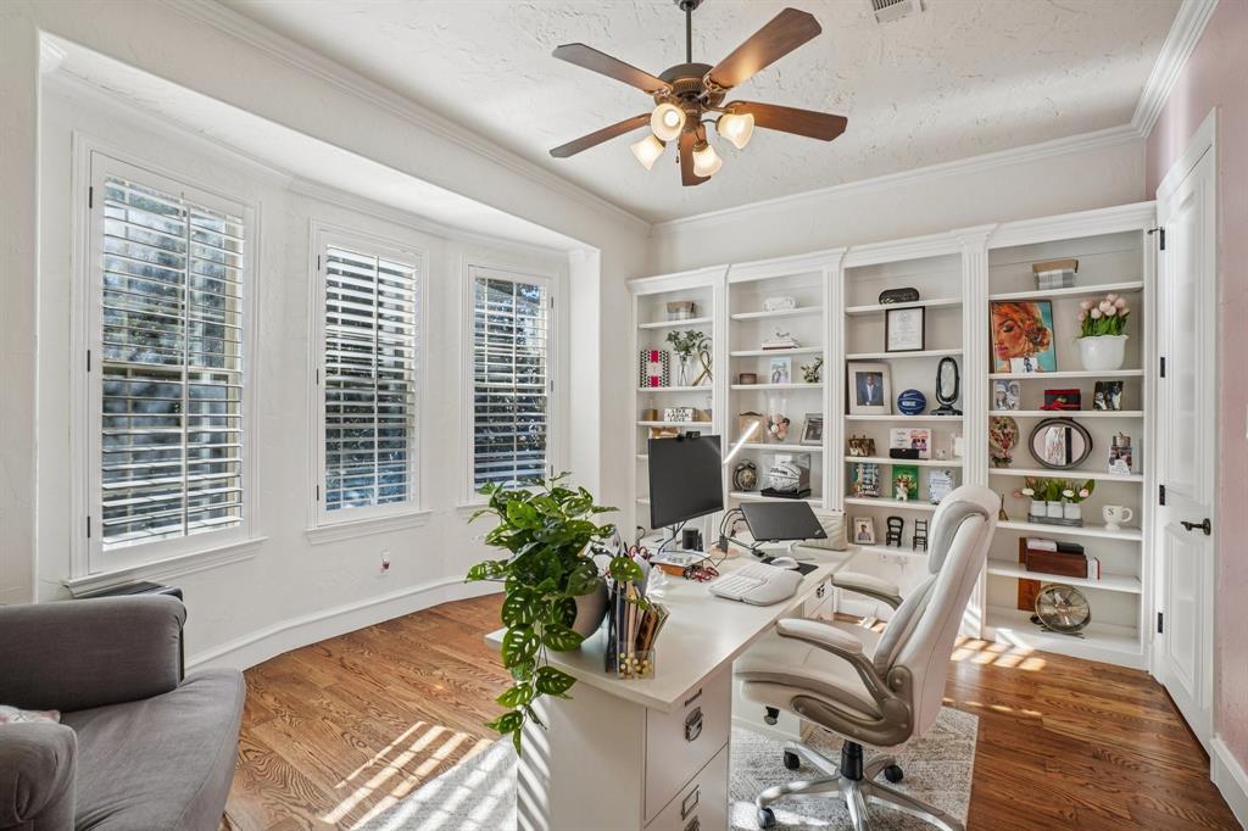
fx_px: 520
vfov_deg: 77.3
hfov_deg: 100.4
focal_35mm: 15
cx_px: 624
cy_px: 416
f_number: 8
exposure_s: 1/125
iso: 400
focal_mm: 10
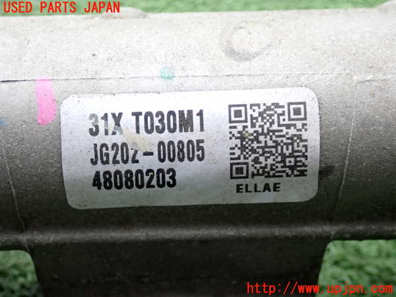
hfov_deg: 23.8
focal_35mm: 82
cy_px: 148
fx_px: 938
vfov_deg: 18.0
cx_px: 198
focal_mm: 14.62
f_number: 4.3
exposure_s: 1/100
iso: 250
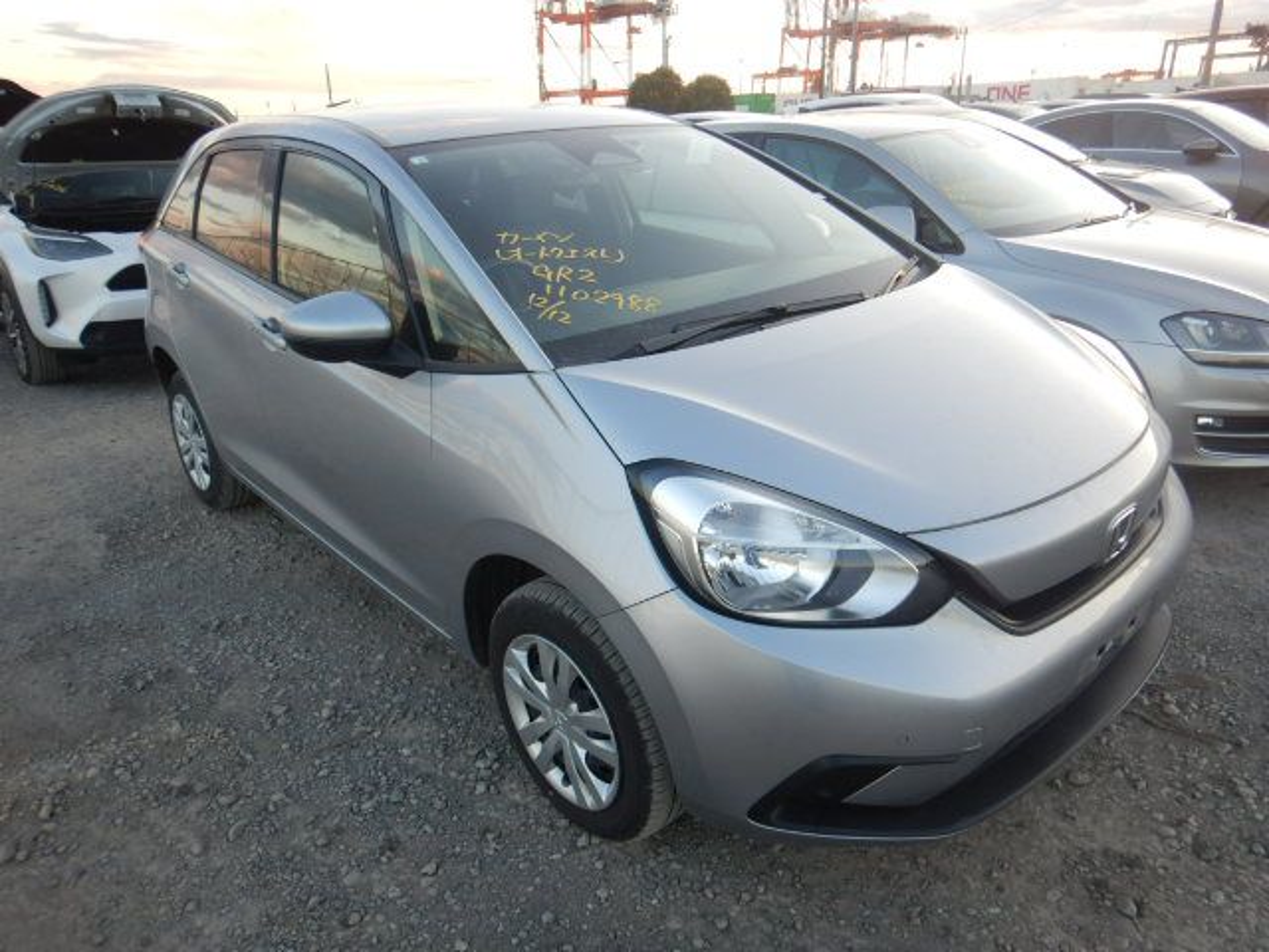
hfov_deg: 71.6
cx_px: 634
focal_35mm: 24
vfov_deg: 56.8
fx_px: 880
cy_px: 476
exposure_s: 1/100
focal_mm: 4.3
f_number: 2.8
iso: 125
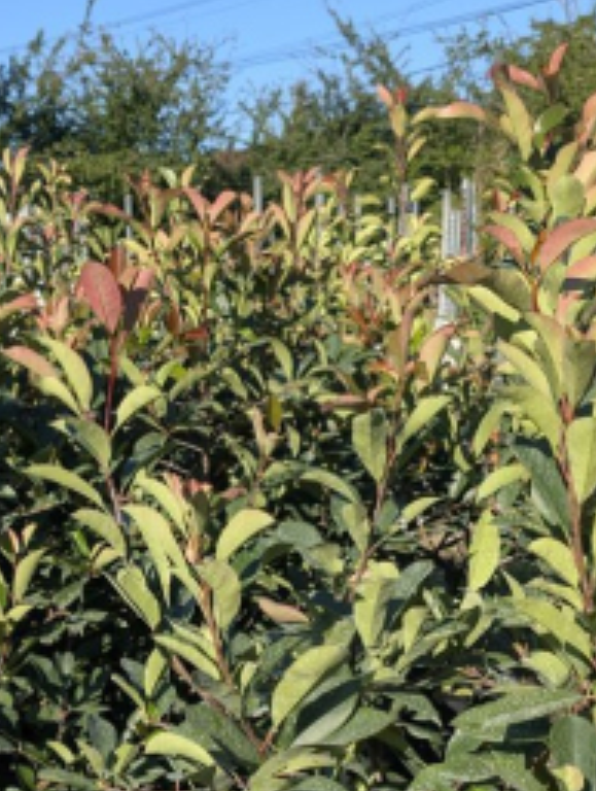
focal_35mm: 56
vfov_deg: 33.8
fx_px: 1281
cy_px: 564
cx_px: 161
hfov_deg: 25.9
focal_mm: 6.9
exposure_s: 1/786
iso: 21
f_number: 1.68
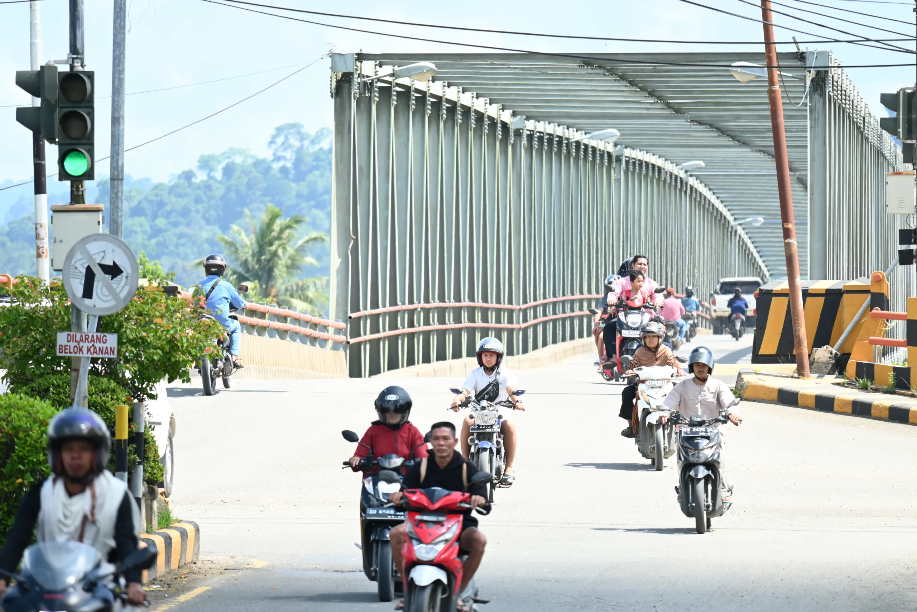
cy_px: 306
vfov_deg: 3.7
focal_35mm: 375
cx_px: 458
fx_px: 9552
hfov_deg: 5.5
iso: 100
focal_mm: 250
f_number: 6.3
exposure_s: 1/125
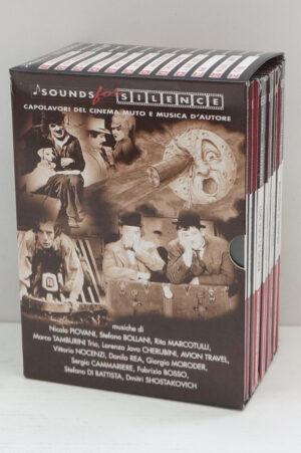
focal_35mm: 33
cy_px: 226
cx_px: 150
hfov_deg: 39.9
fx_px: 414
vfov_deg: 57.3
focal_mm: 22
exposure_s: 1/60
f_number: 4.5
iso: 800
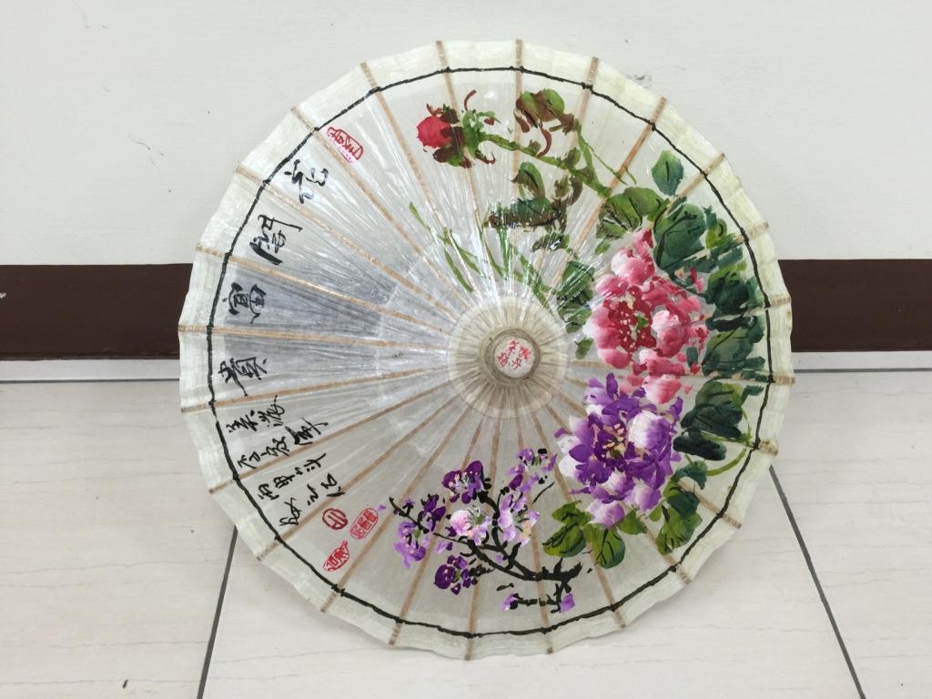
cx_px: 466
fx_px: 781
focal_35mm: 29
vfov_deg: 48.2
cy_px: 350
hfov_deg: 61.7
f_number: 2.2
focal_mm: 4.15
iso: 32
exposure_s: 1/30
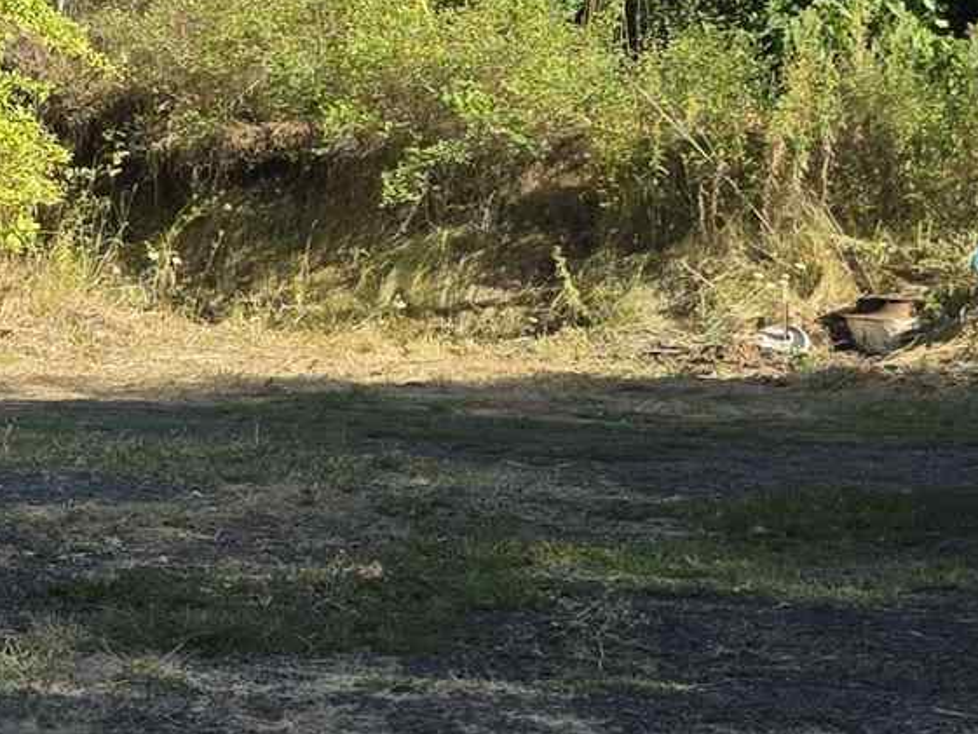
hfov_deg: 13.7
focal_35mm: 126
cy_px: 234
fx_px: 3561
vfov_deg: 11.8
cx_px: -873
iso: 80
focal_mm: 6.3
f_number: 1.7
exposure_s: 1/2180
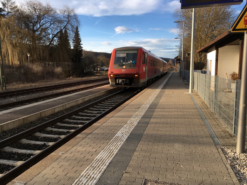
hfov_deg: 61.7
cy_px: 92
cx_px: 124
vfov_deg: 48.2
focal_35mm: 29
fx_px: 207
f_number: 2.2
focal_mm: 4.15
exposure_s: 1/641
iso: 25
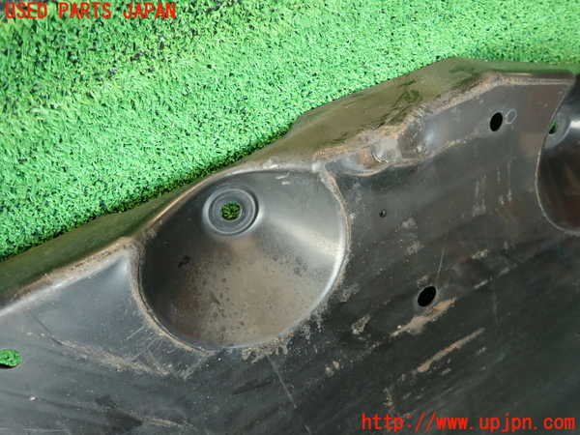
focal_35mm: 25
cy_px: 218
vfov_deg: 54.9
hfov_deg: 69.4
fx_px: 419
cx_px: 290
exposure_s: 1/60
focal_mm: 4.5
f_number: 2
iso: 200
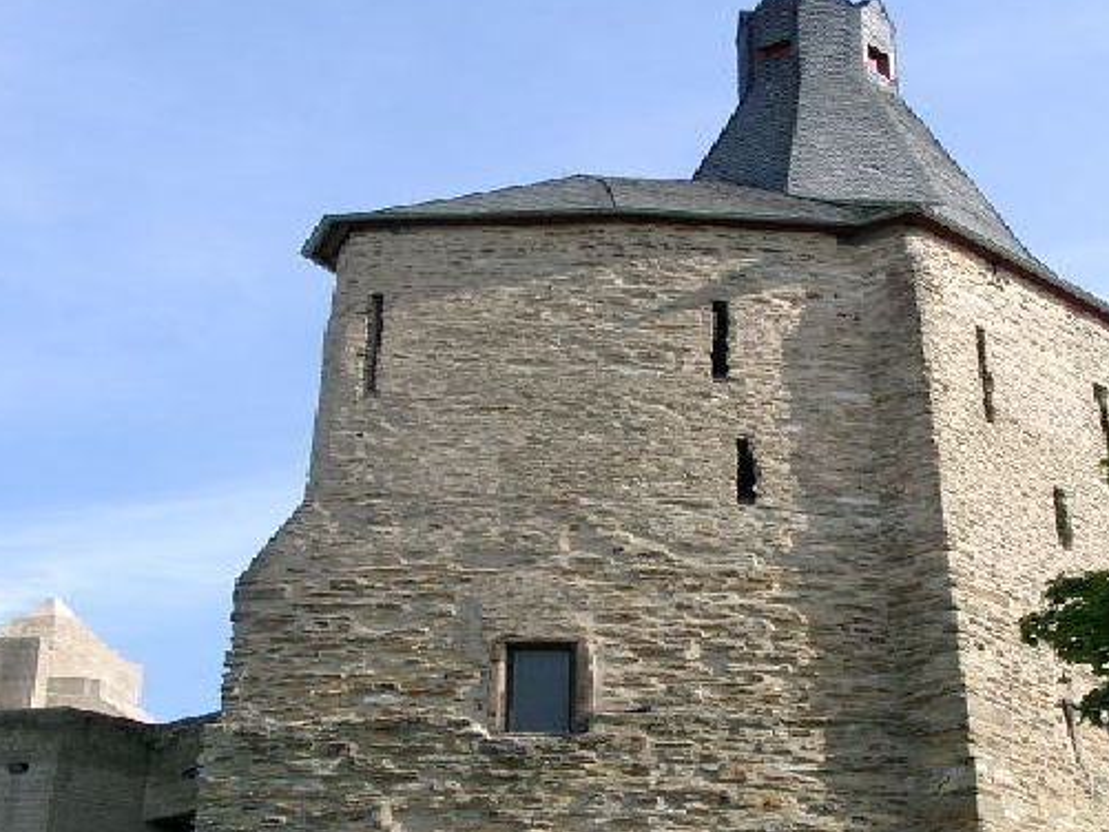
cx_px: 801
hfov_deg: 25.7
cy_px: 511
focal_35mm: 75
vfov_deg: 19.6
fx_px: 2403
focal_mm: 9.82
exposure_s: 1/407
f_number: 4
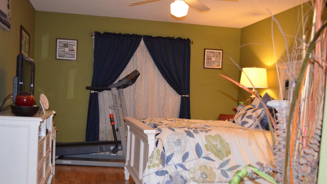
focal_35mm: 42
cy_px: 120
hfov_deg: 48.3
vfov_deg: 28.2
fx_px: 364
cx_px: 158
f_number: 4
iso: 3200
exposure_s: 1/60
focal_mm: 24
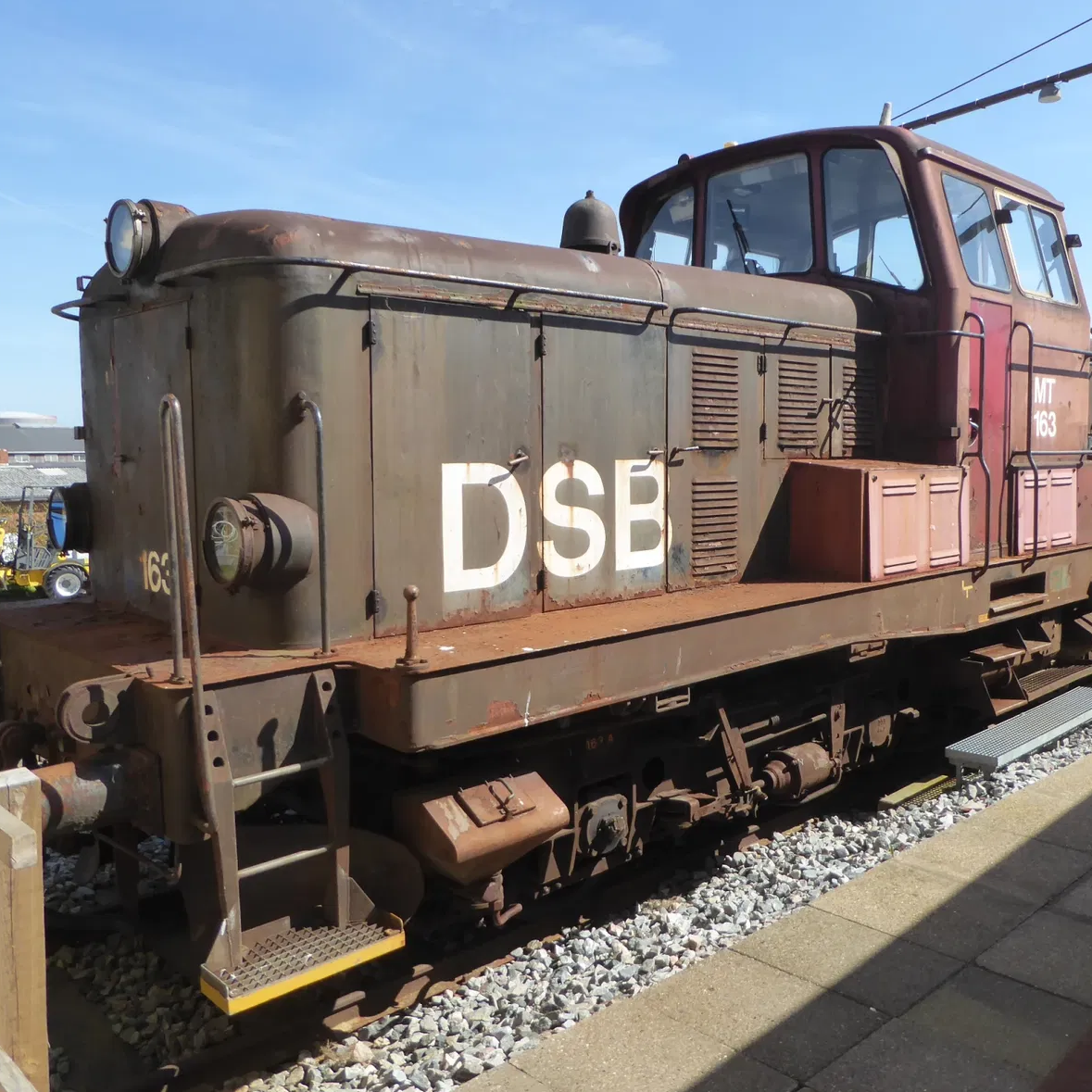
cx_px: 634
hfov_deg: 53.8
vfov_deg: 54.0
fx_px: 1071
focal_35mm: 30
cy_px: 541
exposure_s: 1/800
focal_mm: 4.3
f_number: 3.3
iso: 160
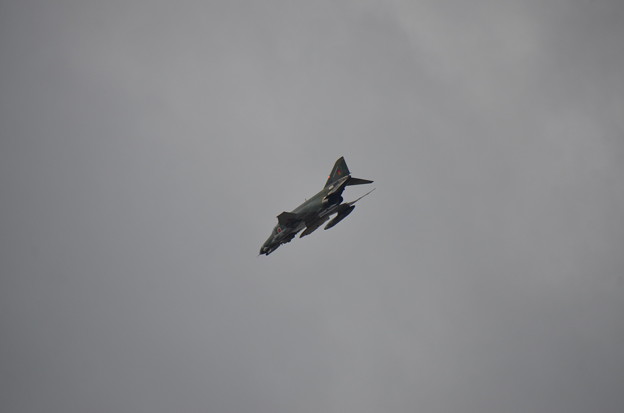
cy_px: 206
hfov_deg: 4.6
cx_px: 312
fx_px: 7782
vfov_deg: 3.0
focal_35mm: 450
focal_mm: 300
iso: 400
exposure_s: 1/1600
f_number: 6.3
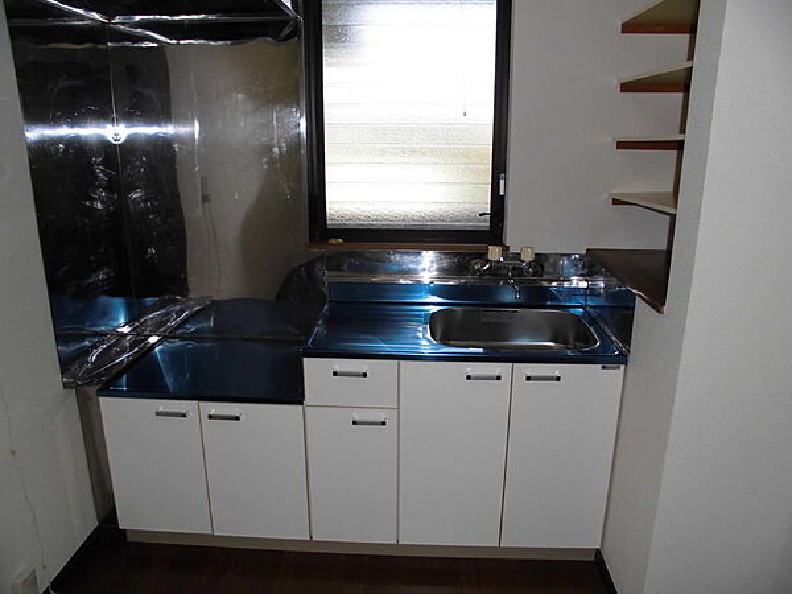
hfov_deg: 67.3
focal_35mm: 26
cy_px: 297
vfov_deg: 53.1
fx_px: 595
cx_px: 396
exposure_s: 1/60
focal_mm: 4.6
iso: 100
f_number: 3.5
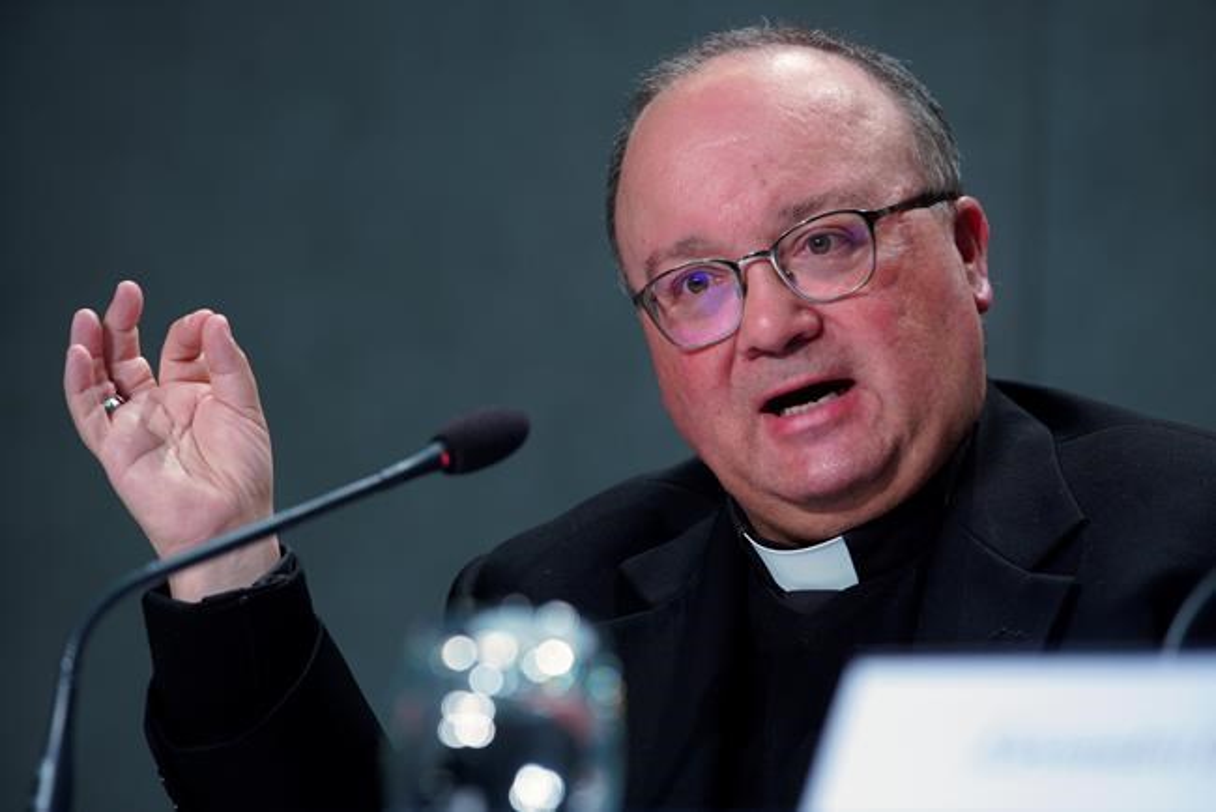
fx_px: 6758
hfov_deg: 10.3
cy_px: 406
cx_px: 608
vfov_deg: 6.9
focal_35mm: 200
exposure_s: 1/200
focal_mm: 200
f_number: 4.5
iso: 1000
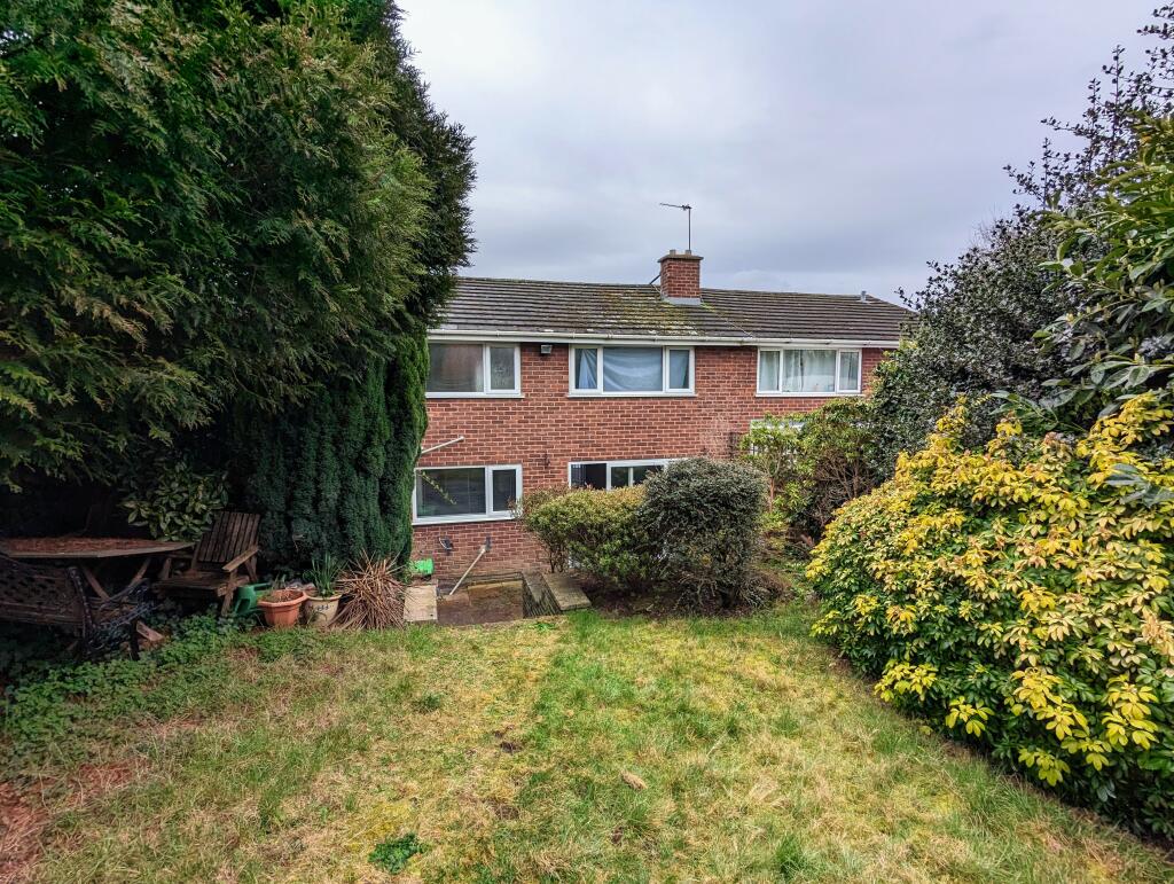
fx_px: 543
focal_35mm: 16
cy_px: 442
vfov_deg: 78.2
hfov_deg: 94.4
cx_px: 587
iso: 49
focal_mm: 2.35
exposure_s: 1/537
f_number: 2.2
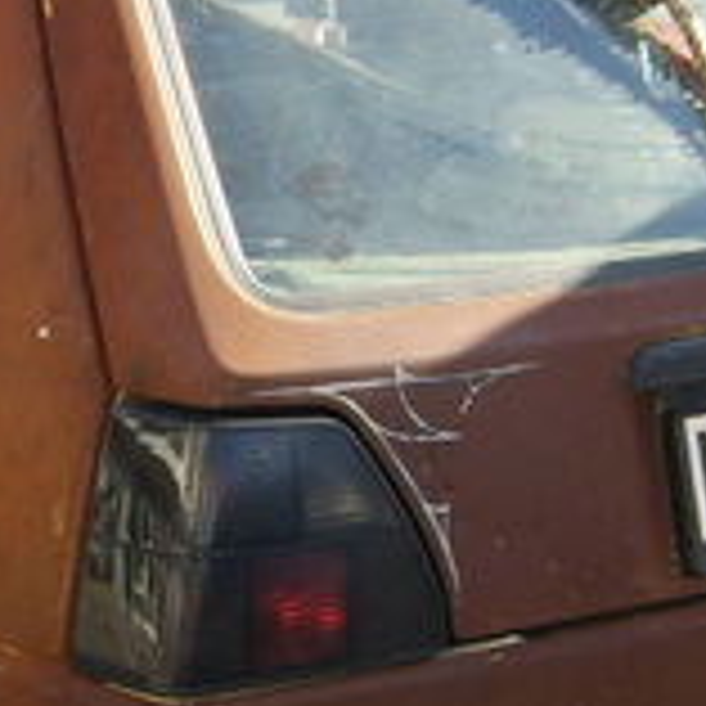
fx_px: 3161
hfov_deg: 12.7
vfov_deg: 12.7
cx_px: 130
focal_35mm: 137
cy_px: 378
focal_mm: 7.8
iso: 50
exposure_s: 1/100
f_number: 5.7
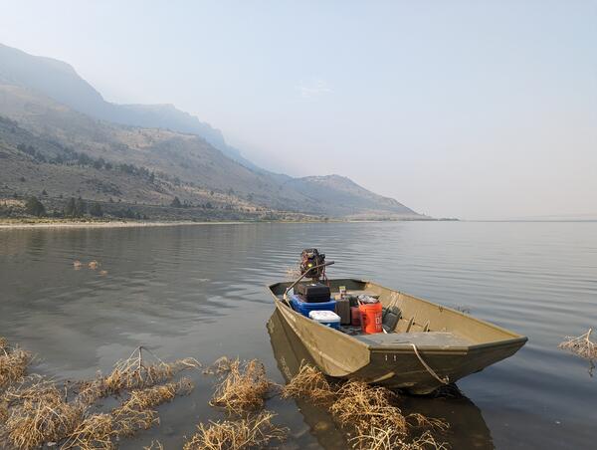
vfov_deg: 57.0
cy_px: 225
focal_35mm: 24
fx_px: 415
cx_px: 298
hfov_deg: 71.5
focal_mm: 6.81
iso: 62
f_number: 1.85
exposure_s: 1/1011
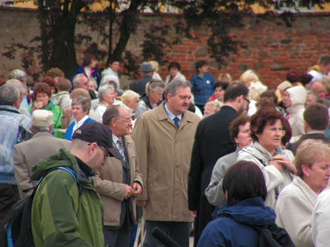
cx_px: 165
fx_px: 2782
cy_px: 124
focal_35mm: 292
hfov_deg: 6.8
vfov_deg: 5.1
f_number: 3.2
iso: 200
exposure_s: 1/320
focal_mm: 48
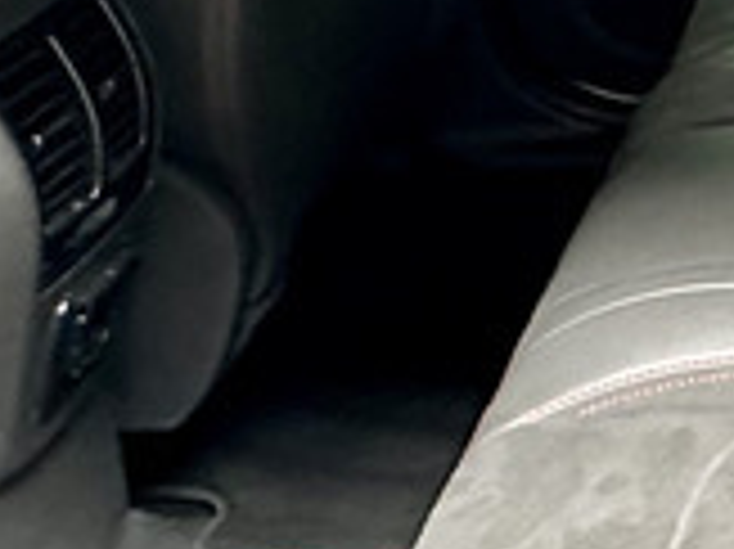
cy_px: 36
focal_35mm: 88
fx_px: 1865
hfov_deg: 17.7
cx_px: 1346
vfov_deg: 16.5
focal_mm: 2.22
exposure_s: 1/60
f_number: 2.2
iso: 640
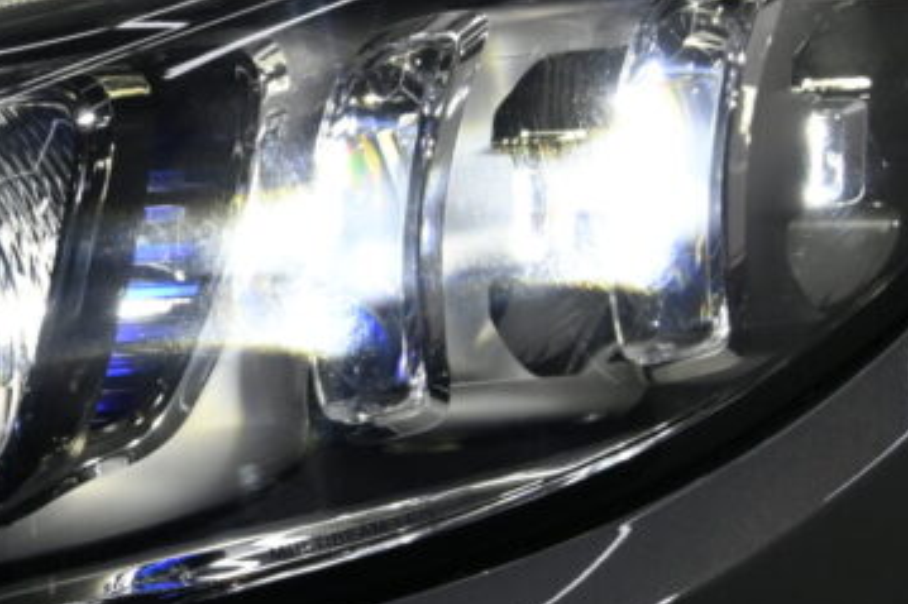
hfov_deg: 12.8
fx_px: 3994
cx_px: -18
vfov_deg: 8.7
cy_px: 249
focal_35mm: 158
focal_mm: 37
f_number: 5.3
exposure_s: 1/250
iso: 280
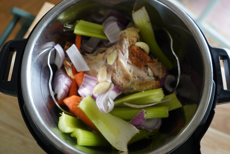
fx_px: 179
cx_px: 115
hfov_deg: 65.5
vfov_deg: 46.4
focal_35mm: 28
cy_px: 77
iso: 1600
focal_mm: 28
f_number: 3.5
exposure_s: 1/60
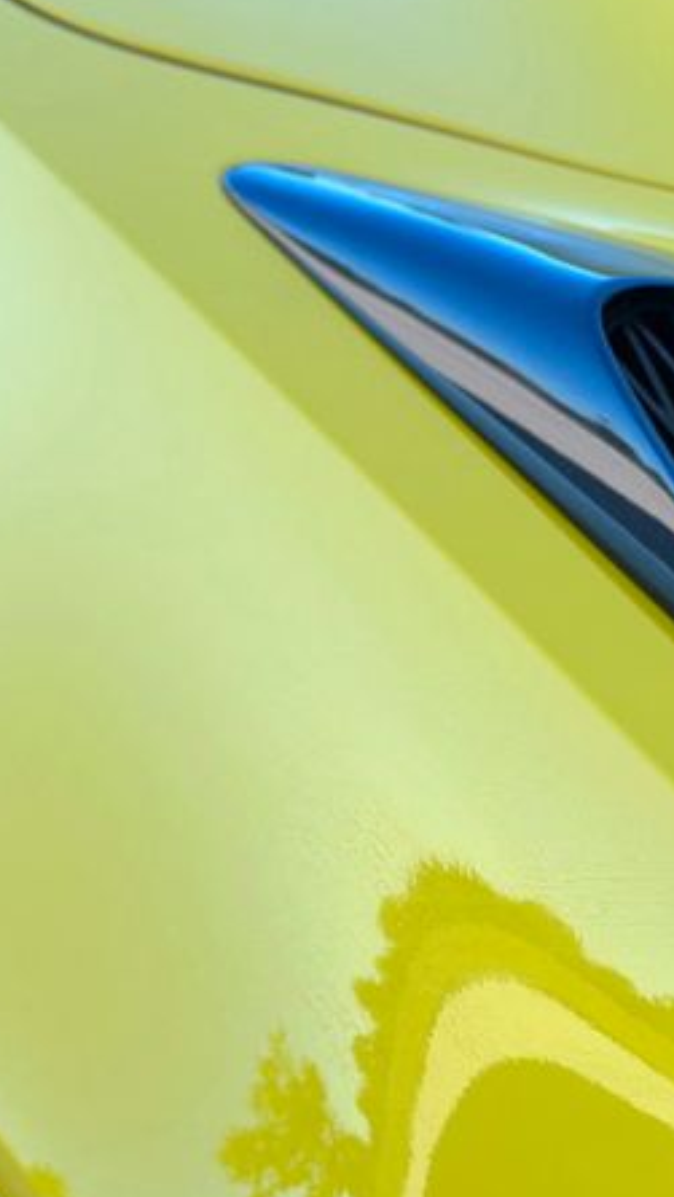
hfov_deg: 15.7
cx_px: 741
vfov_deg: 28.2
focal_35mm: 75
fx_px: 2382
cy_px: 604
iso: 80
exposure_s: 1/745
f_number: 1.78
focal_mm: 6.86
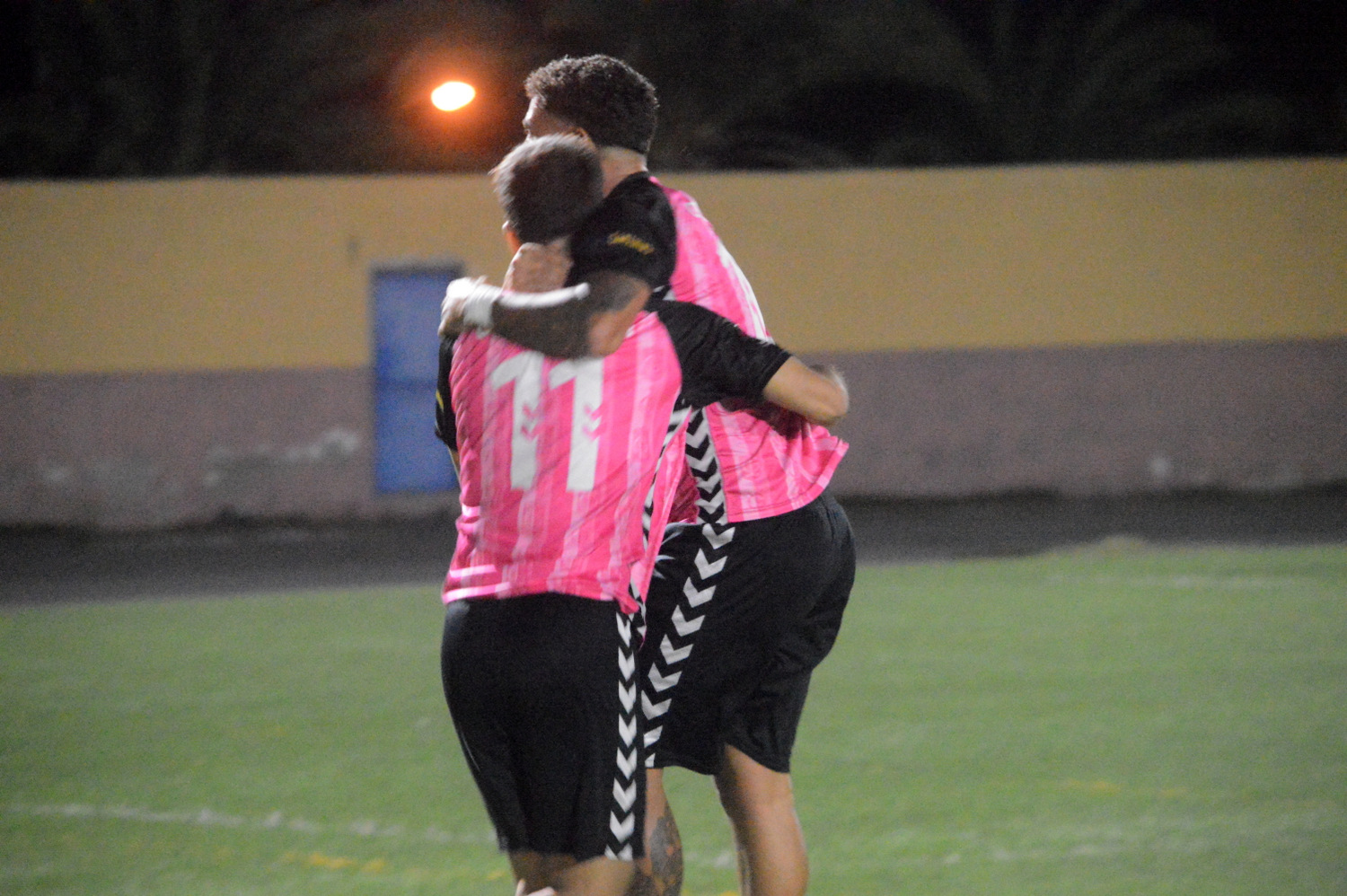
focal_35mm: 232
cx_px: 674
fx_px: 8693
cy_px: 448
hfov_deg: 8.9
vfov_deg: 5.9
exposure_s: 1/125
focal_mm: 155
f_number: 6.3
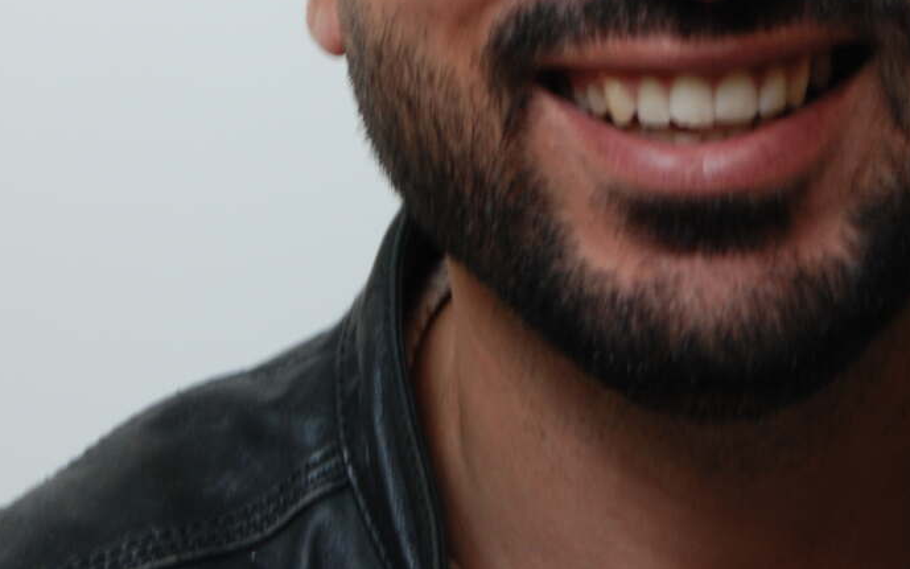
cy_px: 27
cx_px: 501
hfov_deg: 8.9
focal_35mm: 234
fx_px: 5815
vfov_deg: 5.6
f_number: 4.8
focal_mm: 55
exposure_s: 1/30
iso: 200
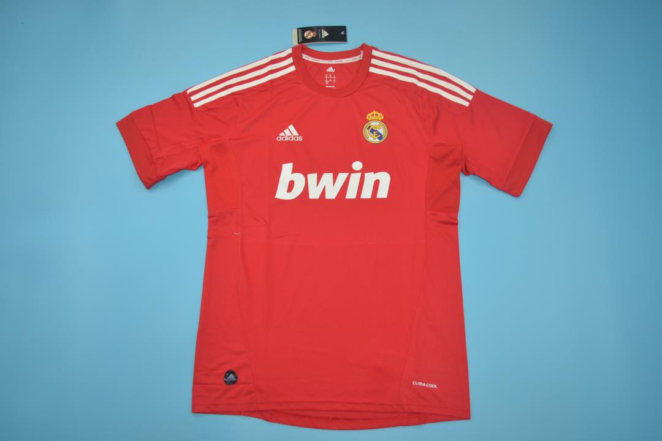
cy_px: 220
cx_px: 331
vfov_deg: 47.9
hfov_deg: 67.4
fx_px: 496
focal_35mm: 27
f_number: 3.5
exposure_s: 1/200
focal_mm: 18
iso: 200
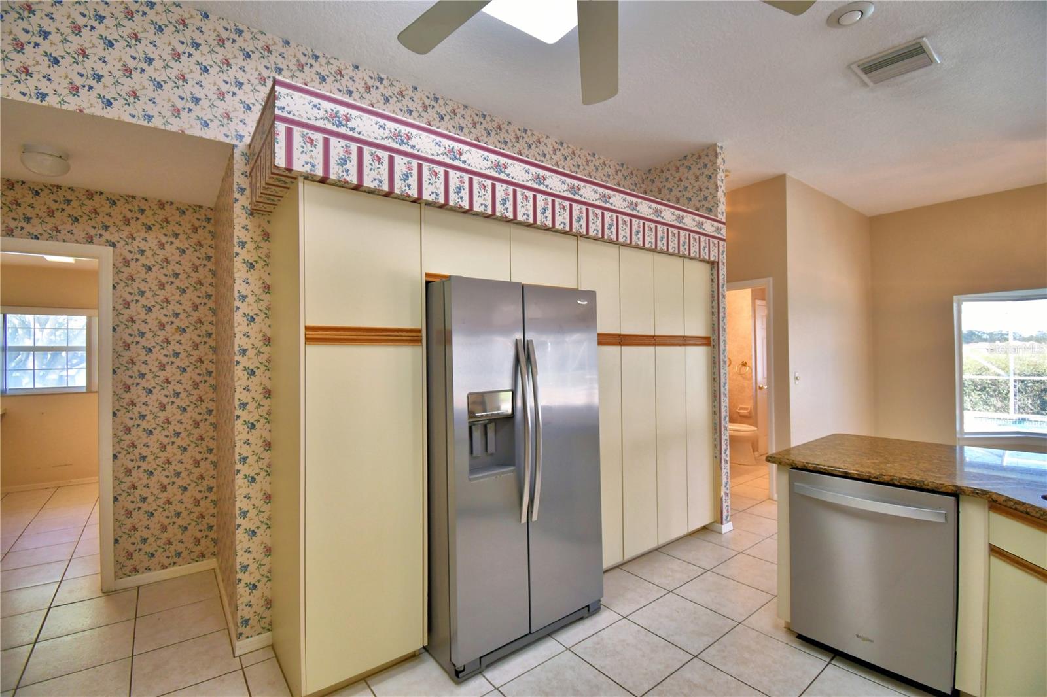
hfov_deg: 100.4
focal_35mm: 15
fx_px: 436
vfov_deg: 77.3
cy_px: 348
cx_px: 524
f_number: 4.5
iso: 400
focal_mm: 10
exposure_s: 1/60
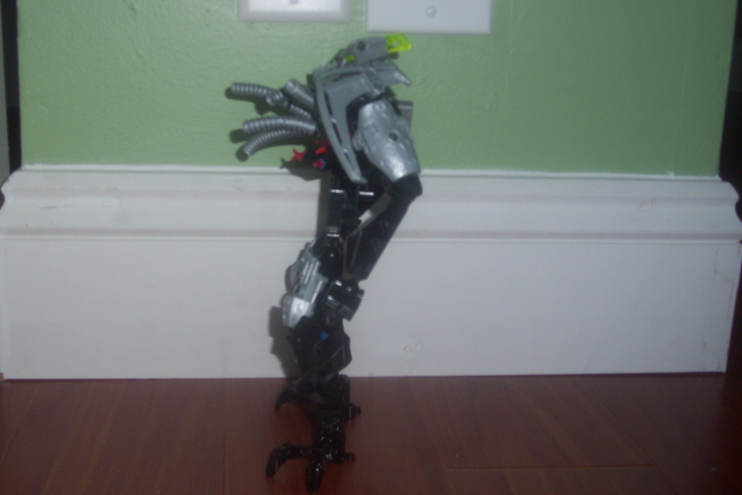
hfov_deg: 40.3
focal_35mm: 49
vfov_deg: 27.5
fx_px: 1010
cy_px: 234
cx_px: 372
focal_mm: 7.1
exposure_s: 1/40
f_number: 3.4
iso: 80
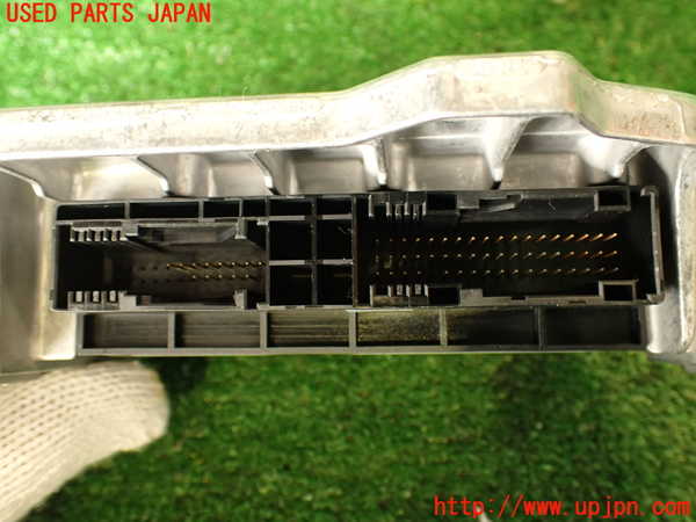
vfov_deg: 44.2
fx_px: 643
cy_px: 261
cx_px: 348
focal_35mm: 32
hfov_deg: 56.8
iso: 320
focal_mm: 5.79
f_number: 2.4
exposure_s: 1/30
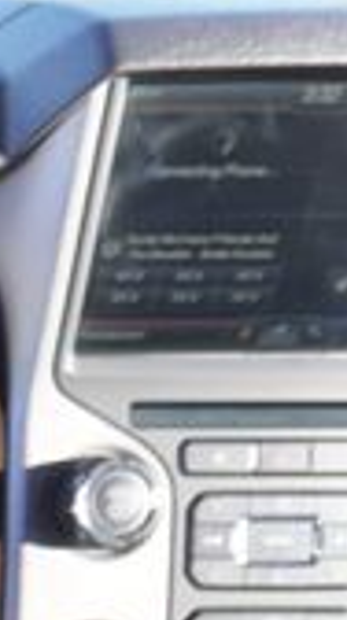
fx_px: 1577
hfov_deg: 9.0
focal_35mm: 96
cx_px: -831
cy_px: 620
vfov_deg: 21.5
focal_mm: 16
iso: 250
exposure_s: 1/60
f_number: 4
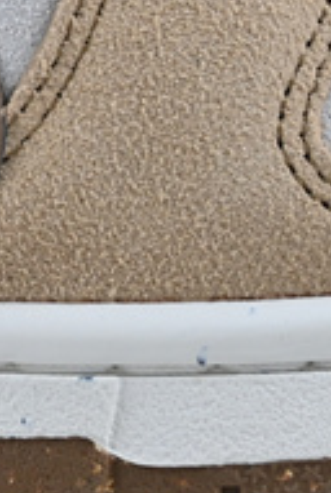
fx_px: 4784
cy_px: -52
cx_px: -290
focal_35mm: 348
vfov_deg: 5.9
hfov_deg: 3.9
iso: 100
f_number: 5.3
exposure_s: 1/50
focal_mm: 37
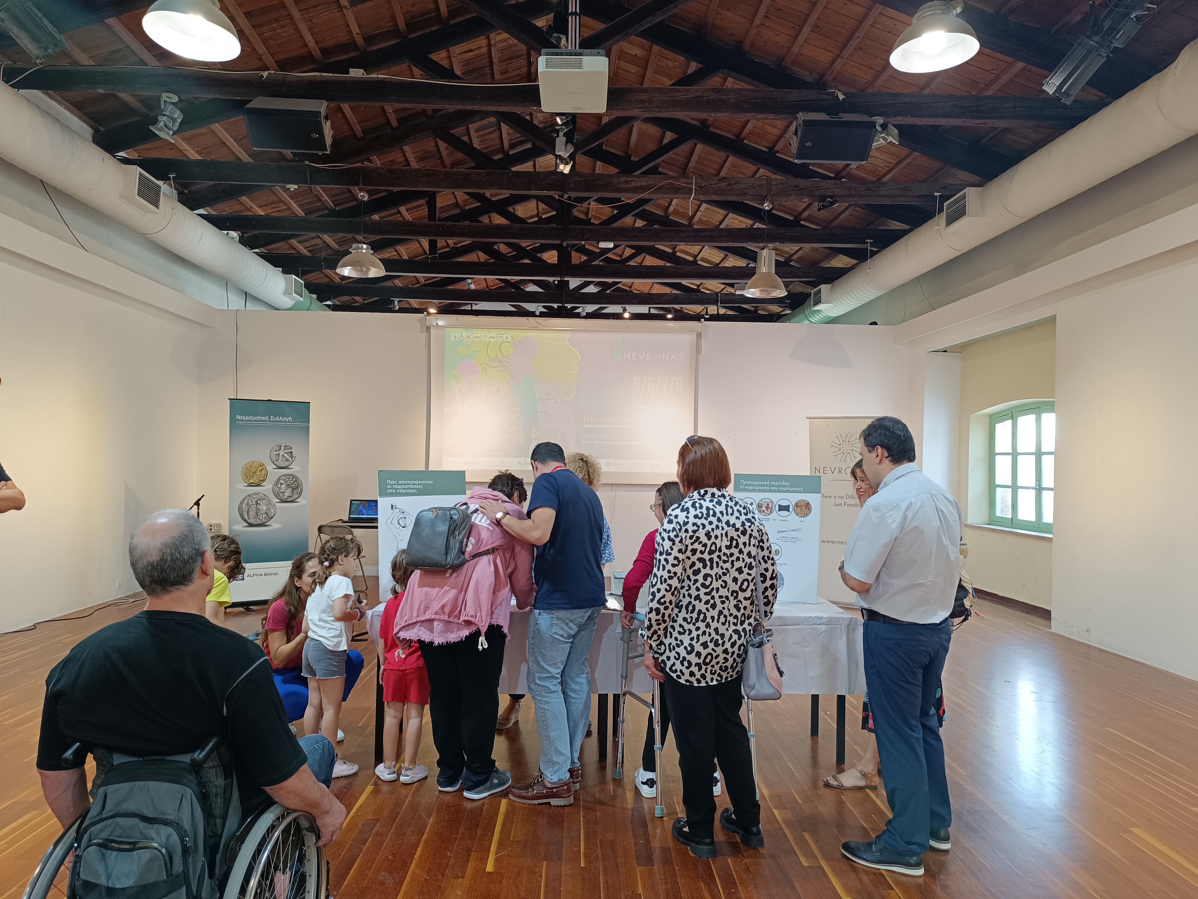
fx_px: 831
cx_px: 599
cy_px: 450
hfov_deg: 71.6
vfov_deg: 56.8
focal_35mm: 24
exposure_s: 1/100
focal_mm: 6.14
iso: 978
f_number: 1.65
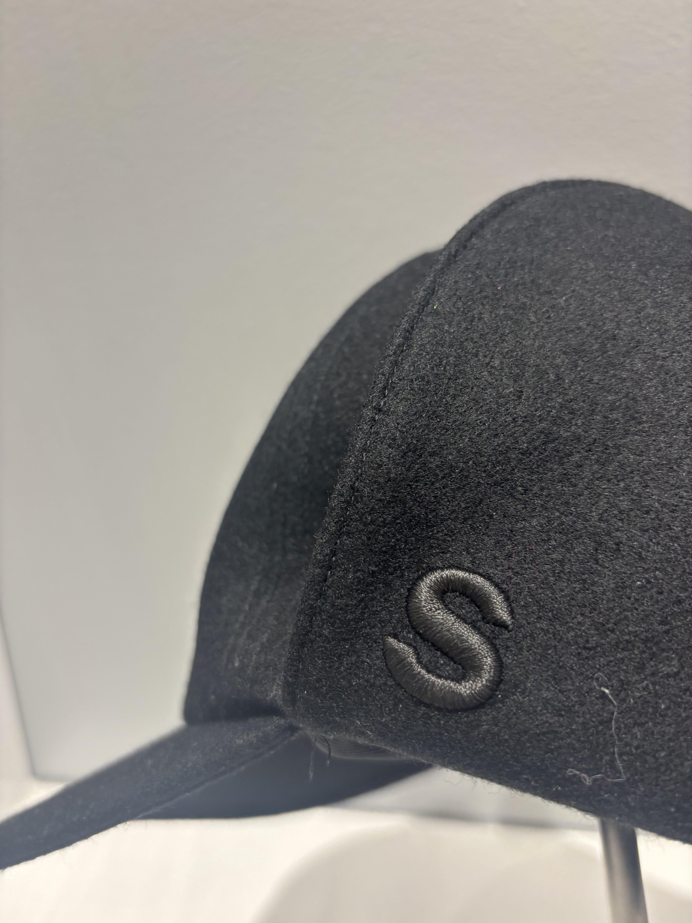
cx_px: 346
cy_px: 462
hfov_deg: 53.1
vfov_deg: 67.3
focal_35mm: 26
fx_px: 693
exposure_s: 1/50
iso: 80
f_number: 1.6
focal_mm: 5.96
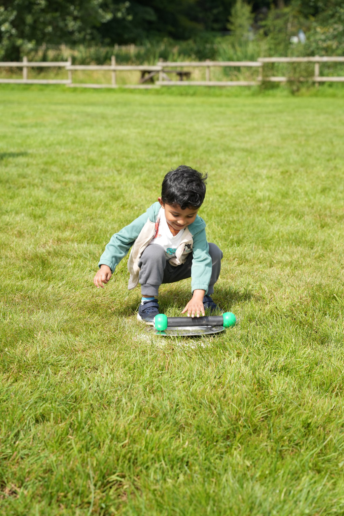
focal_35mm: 70
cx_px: 172
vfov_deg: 28.8
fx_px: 1003
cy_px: 258
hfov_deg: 19.5
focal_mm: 70
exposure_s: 1/800
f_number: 5
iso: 250
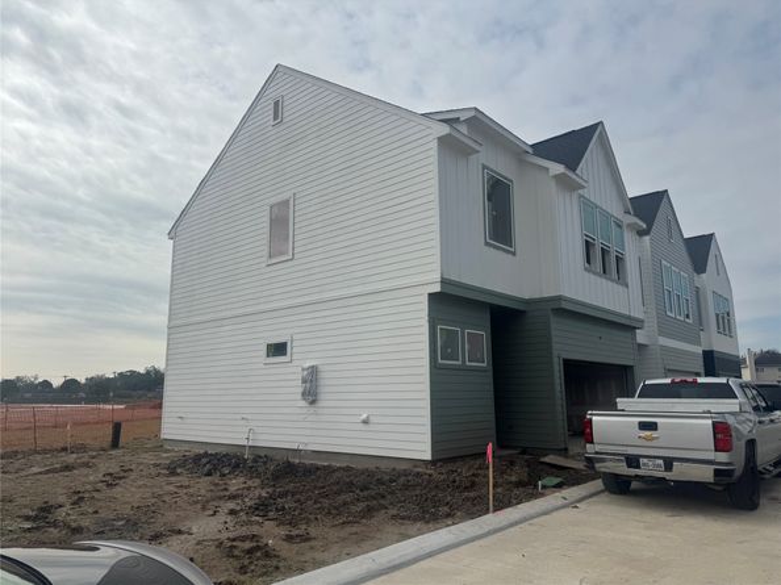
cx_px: 390
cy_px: 292
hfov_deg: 71.6
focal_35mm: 24
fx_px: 541
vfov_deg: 56.8
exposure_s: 1/12346
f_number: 1.78
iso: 80
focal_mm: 6.76
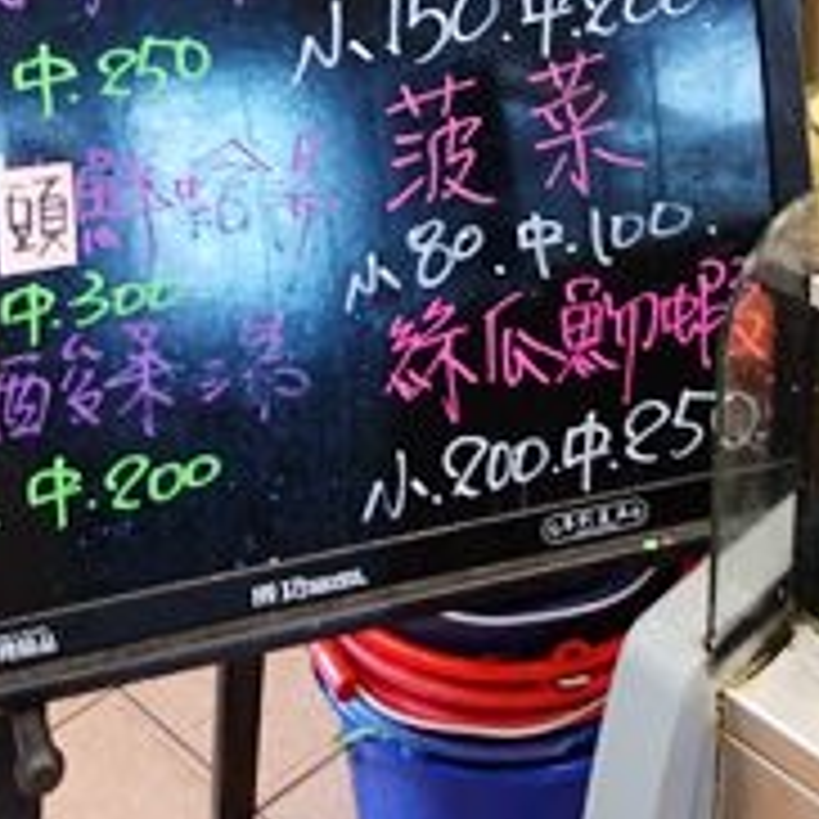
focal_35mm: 73
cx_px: 538
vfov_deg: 20.8
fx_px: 1954
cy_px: -342
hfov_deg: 23.6
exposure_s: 1/30
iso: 125
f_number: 2.2
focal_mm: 8.8
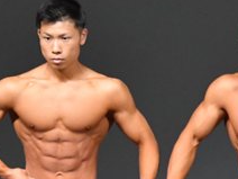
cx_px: -76
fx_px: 7597
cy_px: 208
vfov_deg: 1.3
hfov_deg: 1.8
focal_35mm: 1105
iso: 5000
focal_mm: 210
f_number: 5.6
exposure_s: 1/400
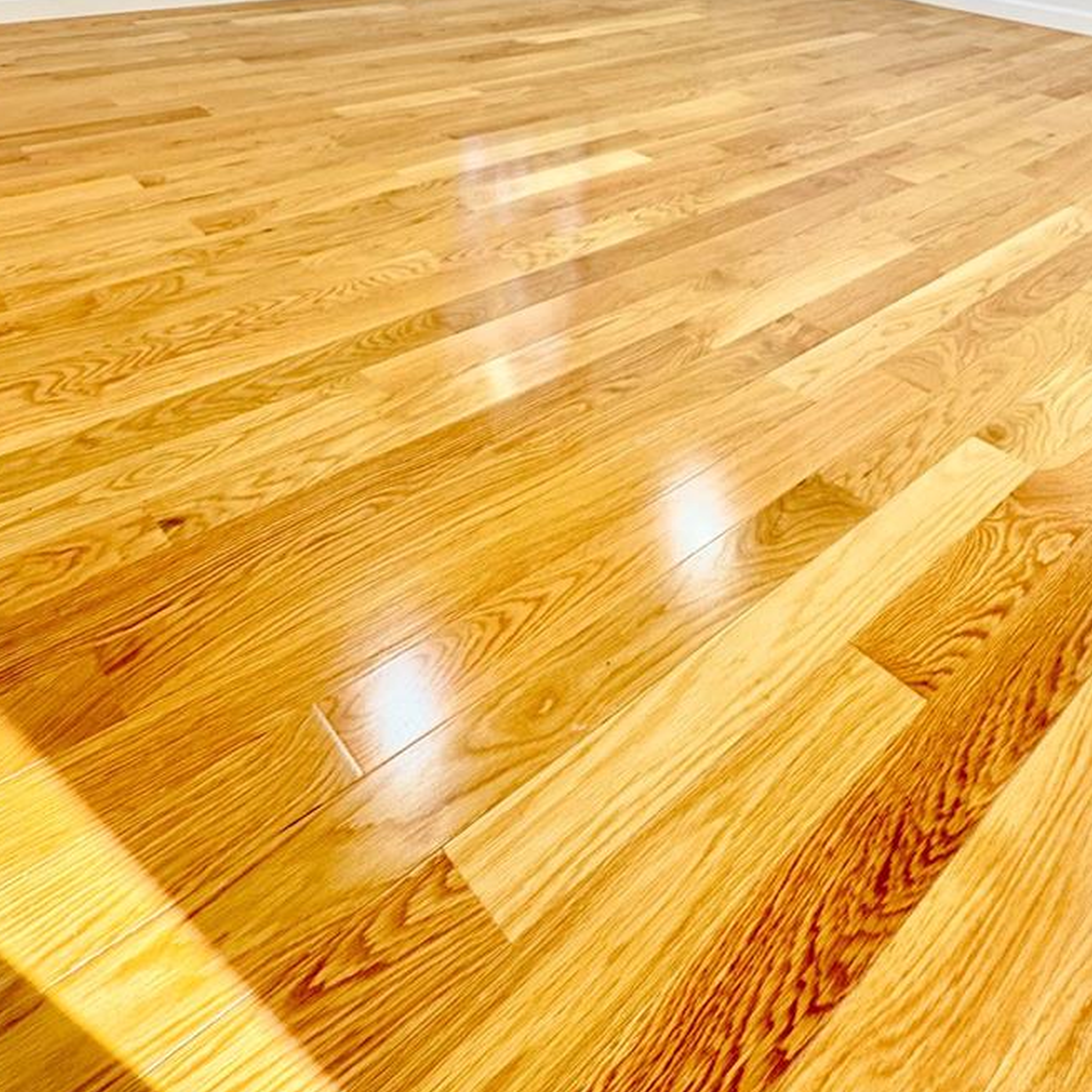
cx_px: 565
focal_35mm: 29
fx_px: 1035
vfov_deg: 43.6
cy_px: -97
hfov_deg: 55.6
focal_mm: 2.22
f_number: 2.2
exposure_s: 1/60
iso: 200
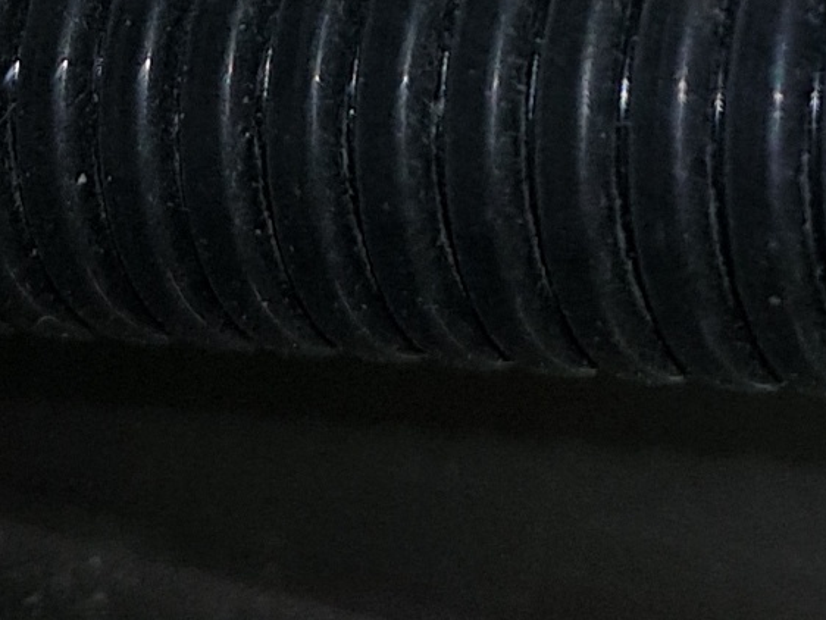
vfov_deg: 8.7
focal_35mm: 151
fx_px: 3605
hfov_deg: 12.9
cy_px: -1014
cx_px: 870
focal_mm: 4.3
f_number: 1.7
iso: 40
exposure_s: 1/738
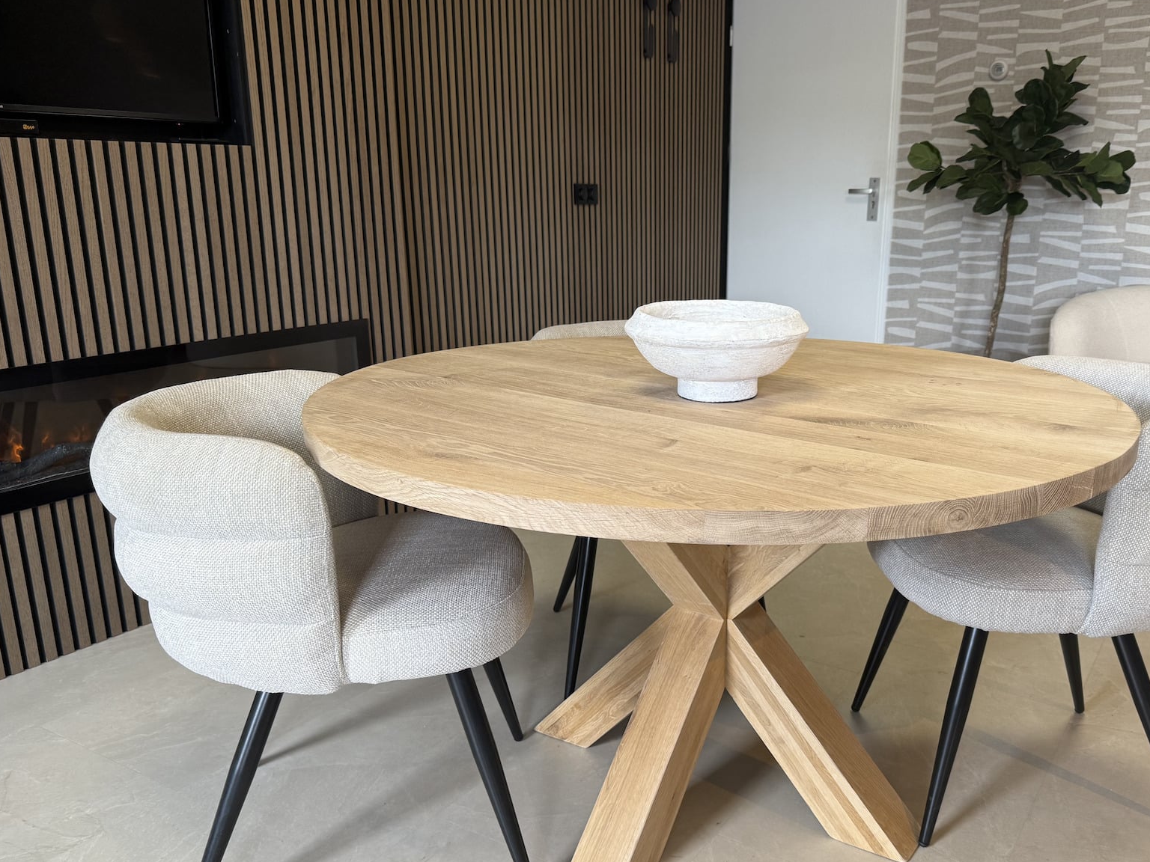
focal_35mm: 30
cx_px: 687
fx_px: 997
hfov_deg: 59.5
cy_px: 471
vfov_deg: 46.7
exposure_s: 1/100
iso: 125
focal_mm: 6.76
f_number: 1.78
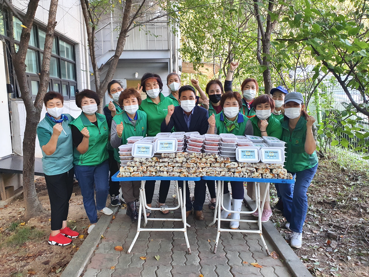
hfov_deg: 67.3
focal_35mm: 26
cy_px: 138
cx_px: 184
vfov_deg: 53.1
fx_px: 277
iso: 250
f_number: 2.4
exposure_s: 1/120
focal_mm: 4.32
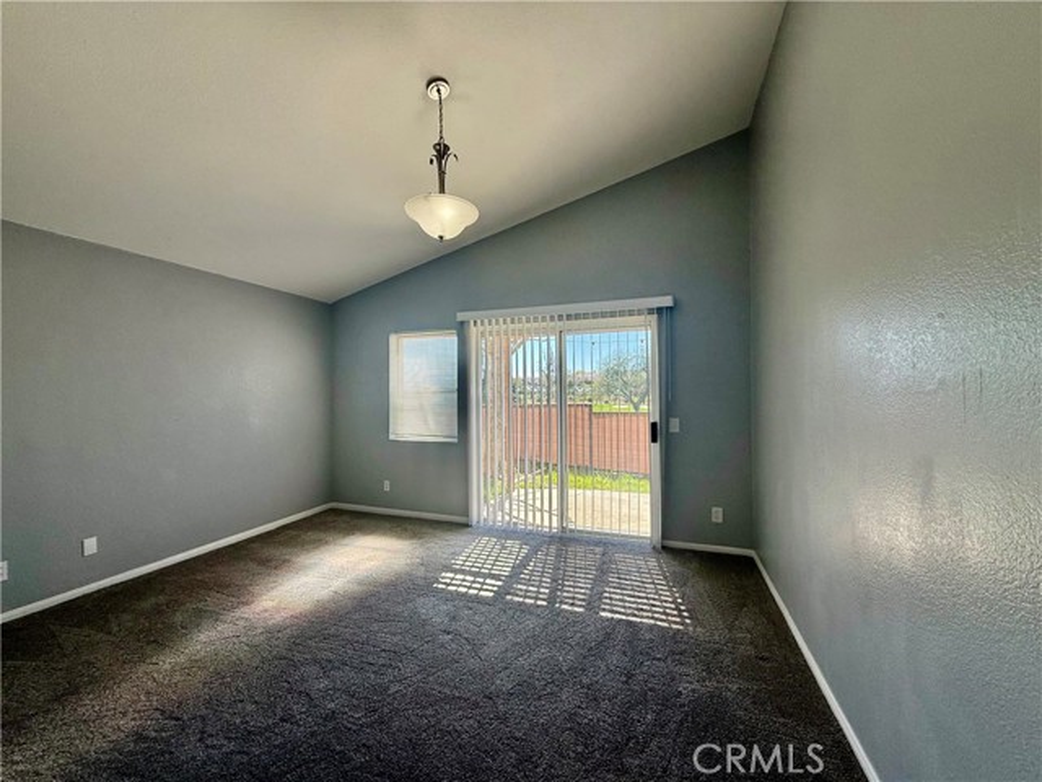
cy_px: 391
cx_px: 521
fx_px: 421
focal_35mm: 14
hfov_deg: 102.1
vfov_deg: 85.7
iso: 50
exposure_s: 1/259
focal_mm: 2.22
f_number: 2.2
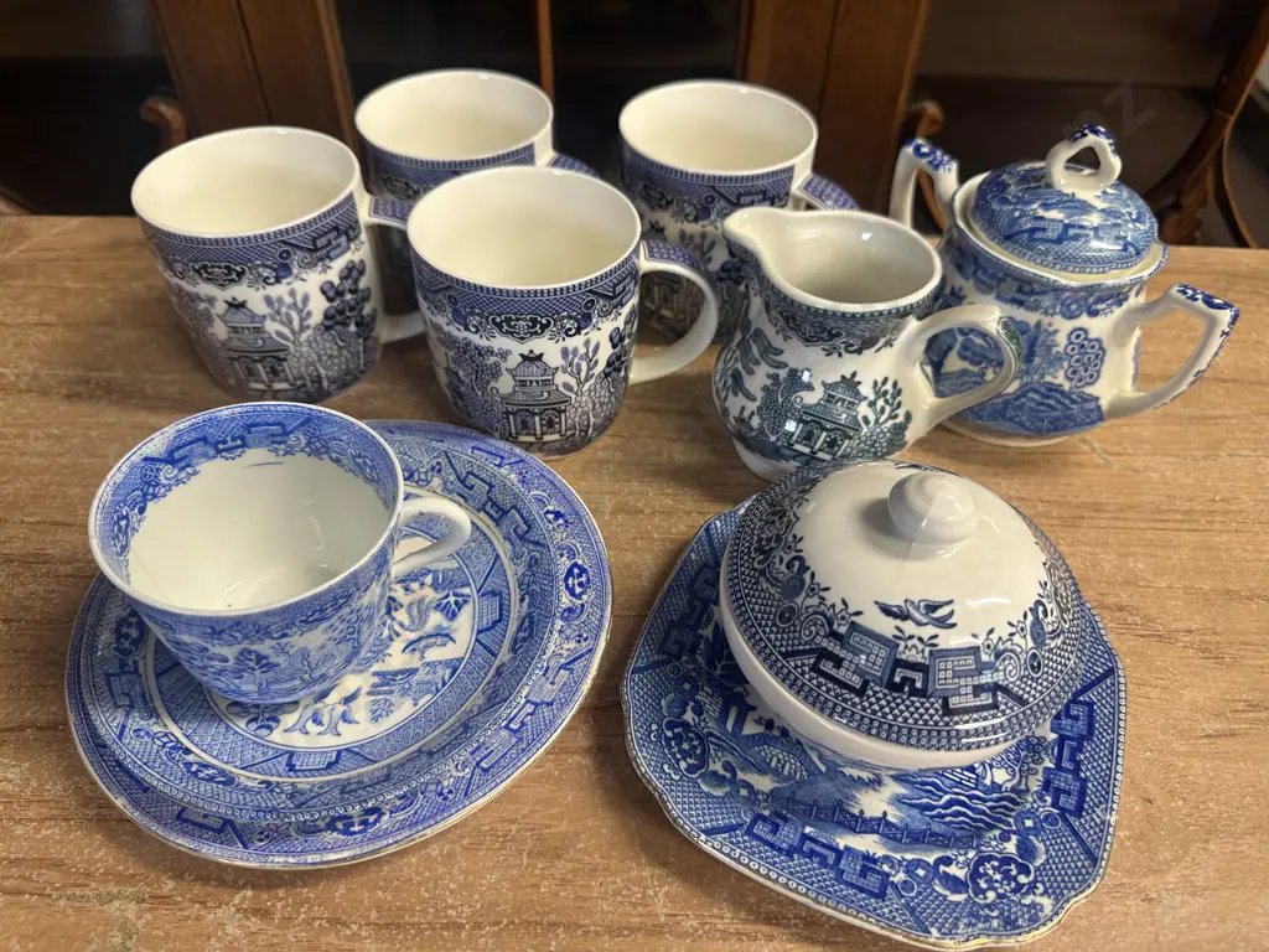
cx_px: 634
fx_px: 880
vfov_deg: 56.8
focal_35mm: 24
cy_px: 476
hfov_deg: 71.6
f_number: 1.78
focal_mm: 6.86
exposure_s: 1/50
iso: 125
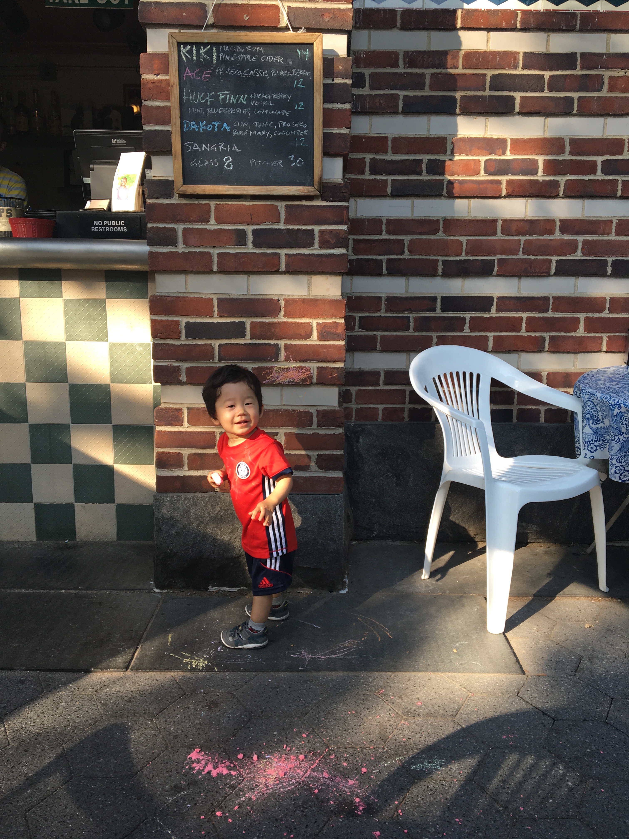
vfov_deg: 61.7
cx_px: 314
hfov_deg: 48.2
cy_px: 420
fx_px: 703
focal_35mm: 29
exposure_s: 1/182
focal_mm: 4.15
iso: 25
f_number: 2.2
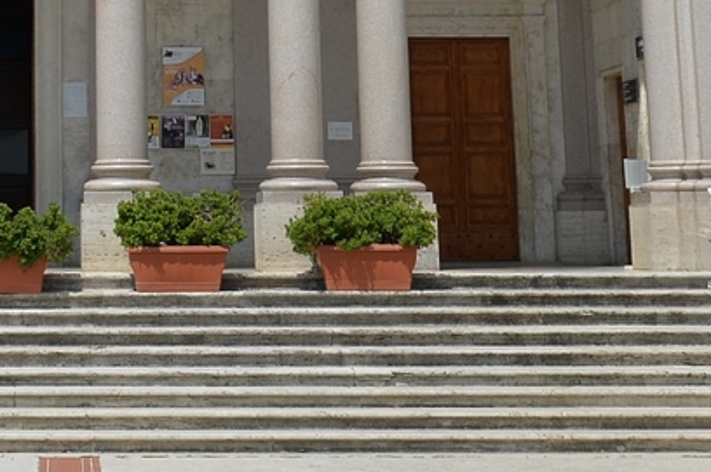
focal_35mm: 113
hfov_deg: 17.7
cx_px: 16
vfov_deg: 11.4
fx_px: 2229
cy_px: -312
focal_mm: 24
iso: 100
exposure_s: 1/400
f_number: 8
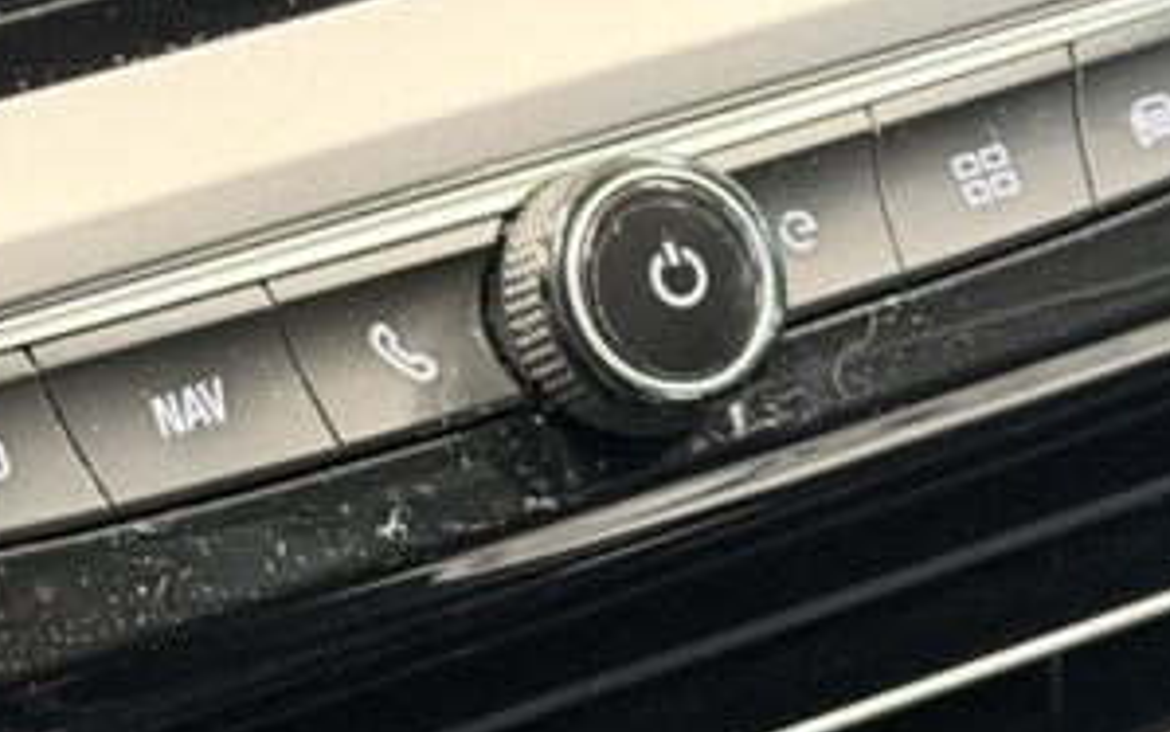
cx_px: 4
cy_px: -572
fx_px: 5549
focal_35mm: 174
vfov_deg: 7.3
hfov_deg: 11.9
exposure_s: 1/32
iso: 500
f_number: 1.78
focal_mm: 6.76
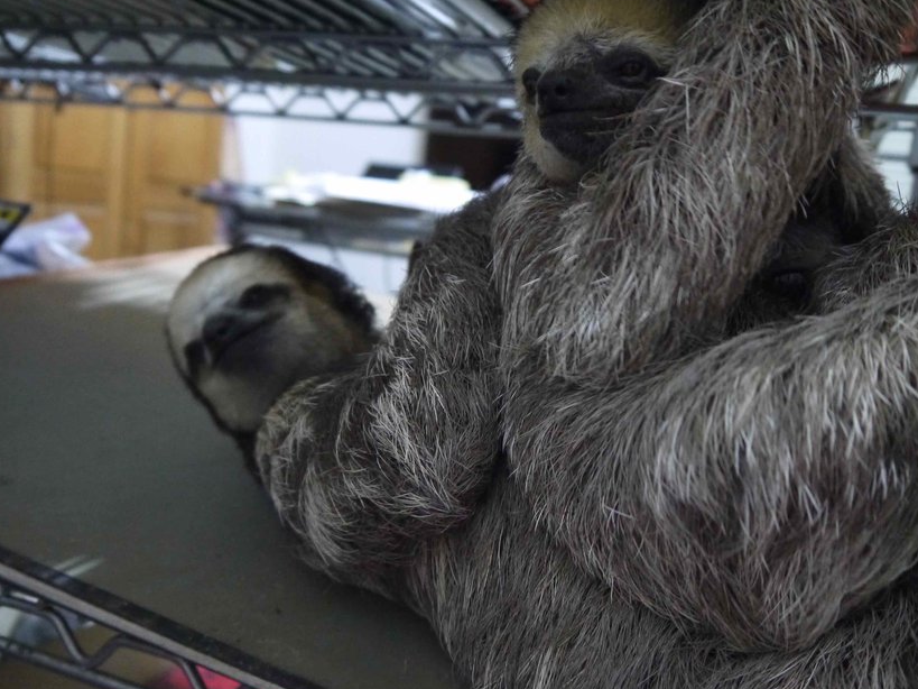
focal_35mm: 35
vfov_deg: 40.6
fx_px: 928
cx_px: 511
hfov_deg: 52.5
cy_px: 377
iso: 1600
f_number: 3.5
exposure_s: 1/8
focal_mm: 14
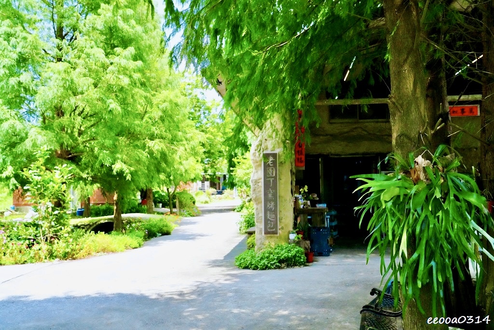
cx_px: 247
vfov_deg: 38.9
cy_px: 165
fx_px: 467
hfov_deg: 55.8
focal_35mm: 34
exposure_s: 1/2500
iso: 6400
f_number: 9
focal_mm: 34
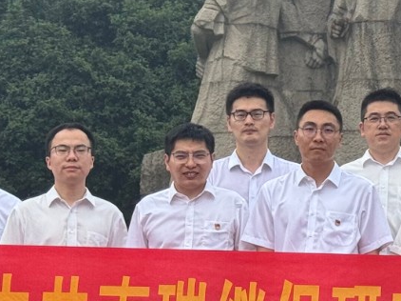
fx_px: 2107
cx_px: 513
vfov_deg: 8.1
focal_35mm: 182
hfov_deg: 10.6
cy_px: 50
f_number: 1.78
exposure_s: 1/2415
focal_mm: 6.76
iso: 64
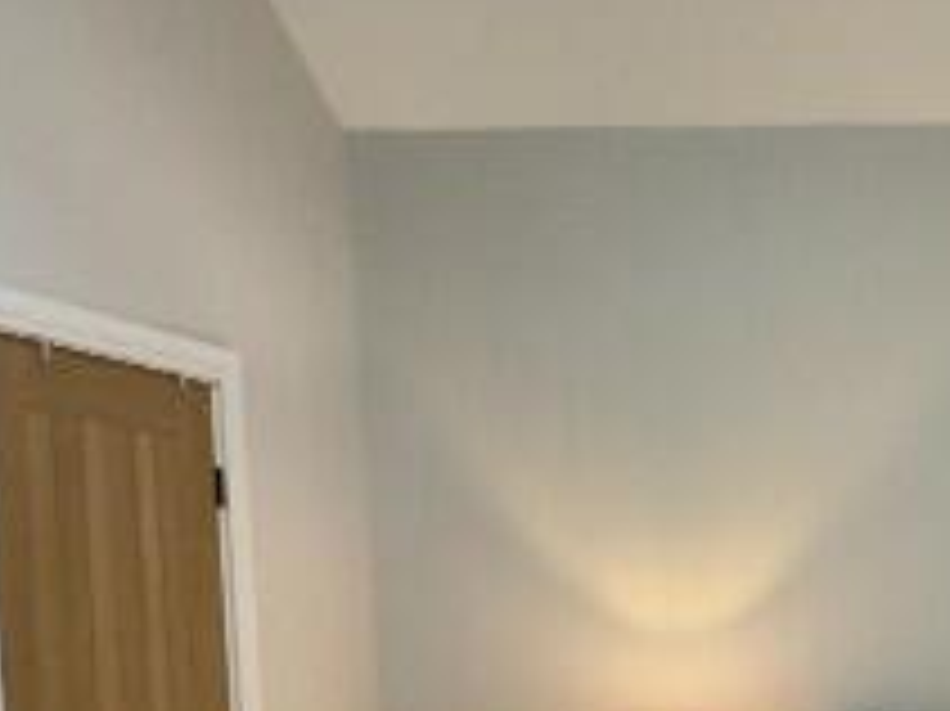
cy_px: 846
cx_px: 1279
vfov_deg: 20.3
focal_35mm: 68
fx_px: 1865
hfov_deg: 24.4
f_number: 2.2
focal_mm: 2.22
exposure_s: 1/50
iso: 320
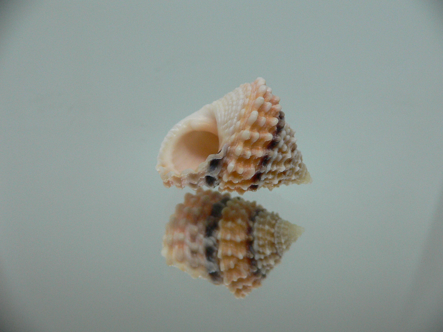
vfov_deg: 40.7
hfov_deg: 52.6
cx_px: 222
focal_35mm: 35
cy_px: 166
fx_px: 448
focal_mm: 4.6
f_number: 2.8
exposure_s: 1/60
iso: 200
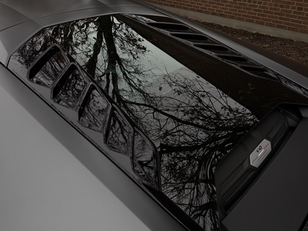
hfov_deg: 71.6
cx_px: 154
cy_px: 116
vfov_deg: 56.8
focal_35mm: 24
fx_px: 214
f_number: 1.78
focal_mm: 6.76
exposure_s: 1/909
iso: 80
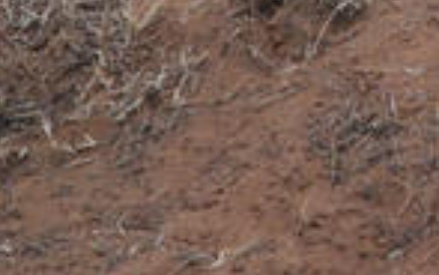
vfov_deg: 0.5
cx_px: 541
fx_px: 34769
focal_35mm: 2905
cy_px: -308
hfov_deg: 0.7
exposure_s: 1/200
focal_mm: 400
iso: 1000
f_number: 5.6
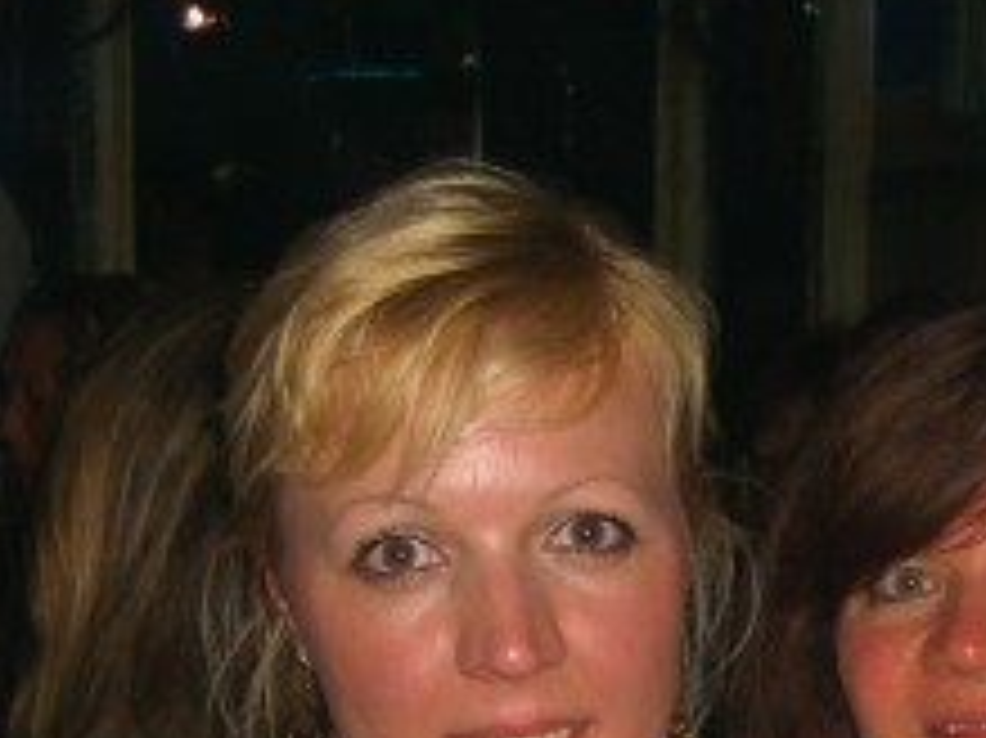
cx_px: 765
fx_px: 2961
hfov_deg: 18.8
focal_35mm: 104
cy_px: 878
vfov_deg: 13.8
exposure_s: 1/60
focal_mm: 7.9
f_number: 2.8
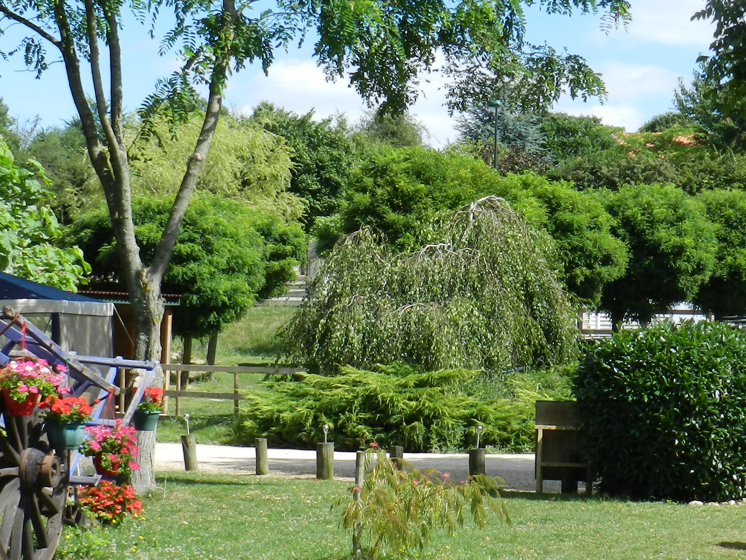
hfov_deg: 18.0
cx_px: 423
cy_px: 244
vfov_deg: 13.6
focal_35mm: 109
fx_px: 2349
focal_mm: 9.4
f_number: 4.4
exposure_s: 1/500
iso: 160
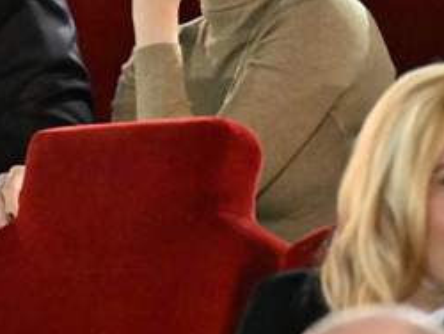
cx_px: -50
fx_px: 10220
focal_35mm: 796
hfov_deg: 2.5
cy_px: -48
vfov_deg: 1.9
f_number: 3.5
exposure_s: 1/60
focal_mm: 200
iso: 12800
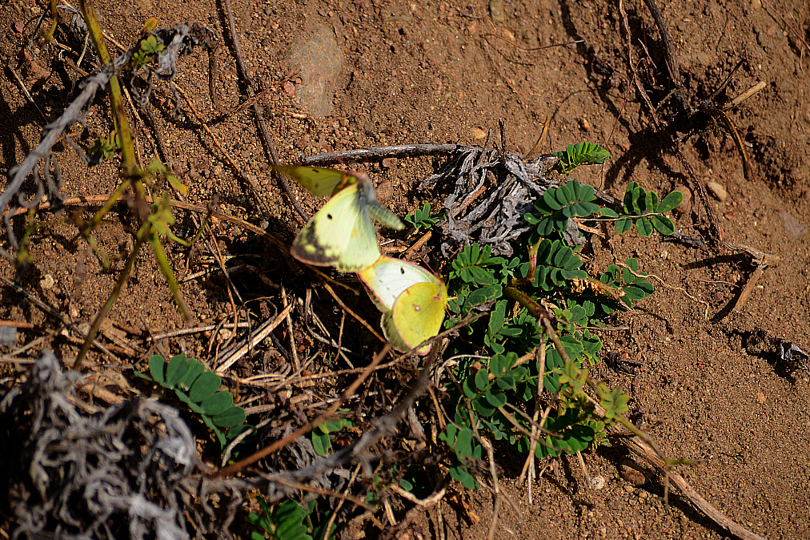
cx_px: 407
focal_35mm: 303
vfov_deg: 4.5
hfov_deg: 6.8
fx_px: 6815
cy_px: 270
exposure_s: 1/800
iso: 200
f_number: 8
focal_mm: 200
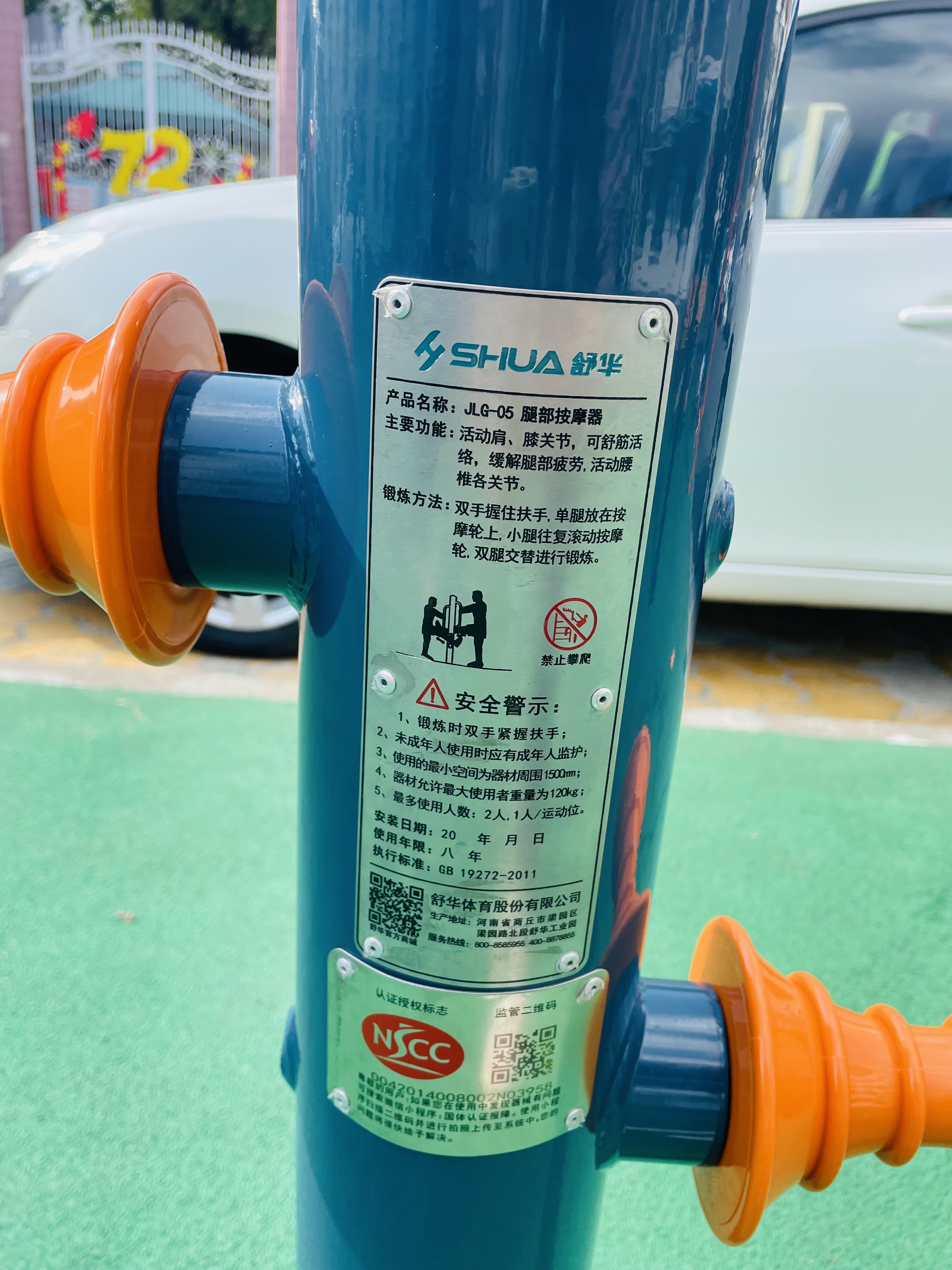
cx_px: 476
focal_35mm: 26
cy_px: 635
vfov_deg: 67.3
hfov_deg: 53.1
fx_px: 953
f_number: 1.6
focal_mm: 4.2
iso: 32
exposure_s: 1/955
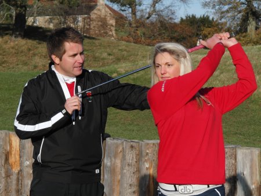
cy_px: 98
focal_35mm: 135
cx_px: 130
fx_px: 1018
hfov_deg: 14.6
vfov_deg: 11.0
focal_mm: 27.5
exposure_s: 1/200
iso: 100
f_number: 11.2
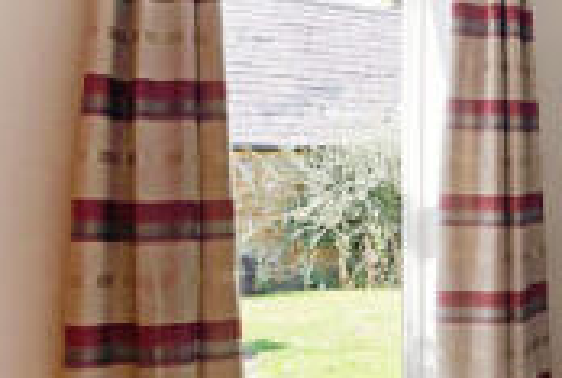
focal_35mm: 60
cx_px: 817
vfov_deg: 22.8
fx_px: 939
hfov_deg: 25.8
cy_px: 189
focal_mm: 16
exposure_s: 1/20
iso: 400
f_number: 8
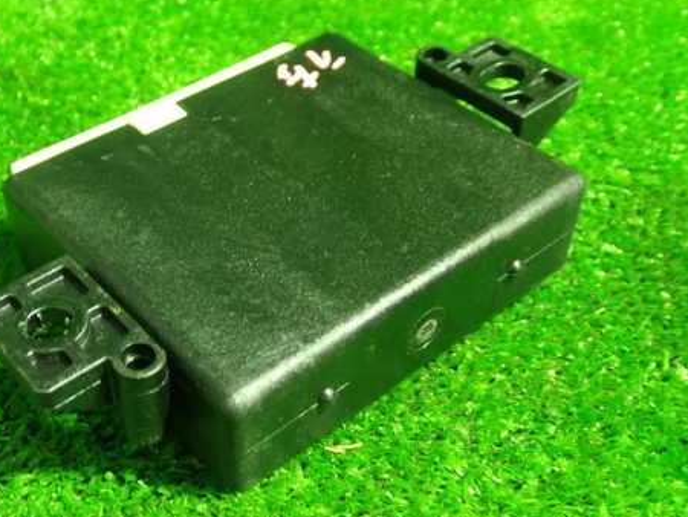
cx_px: 266
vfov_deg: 30.3
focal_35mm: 48
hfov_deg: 39.4
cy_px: 260
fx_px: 955
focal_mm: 6.37
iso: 800
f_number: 2.5
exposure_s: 1/25
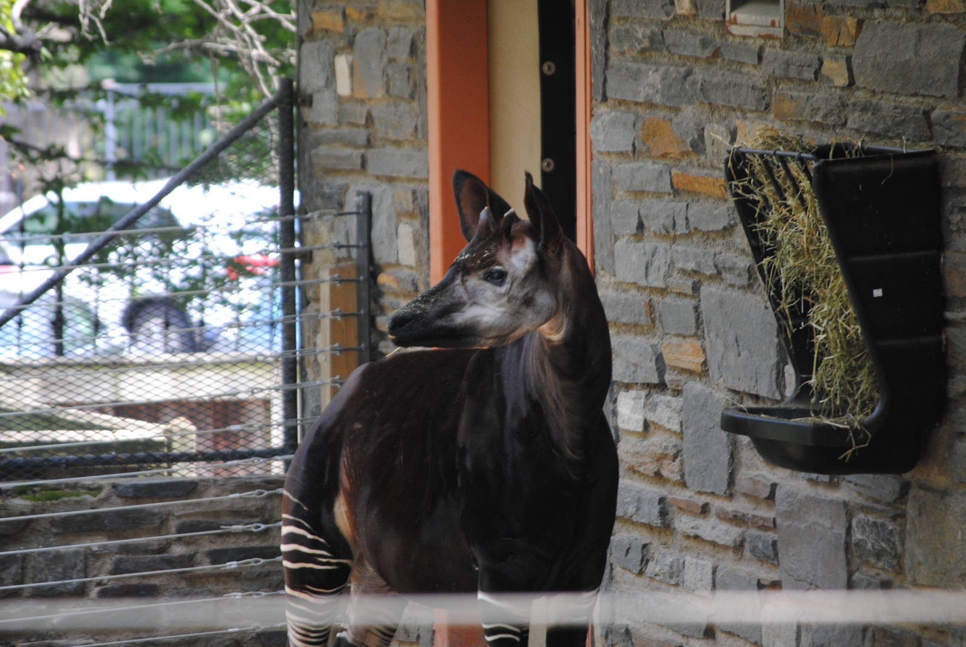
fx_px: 8059
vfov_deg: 4.6
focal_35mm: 300
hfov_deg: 6.9
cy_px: 324
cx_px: 483
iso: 400
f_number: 5.6
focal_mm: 200
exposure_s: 1/125
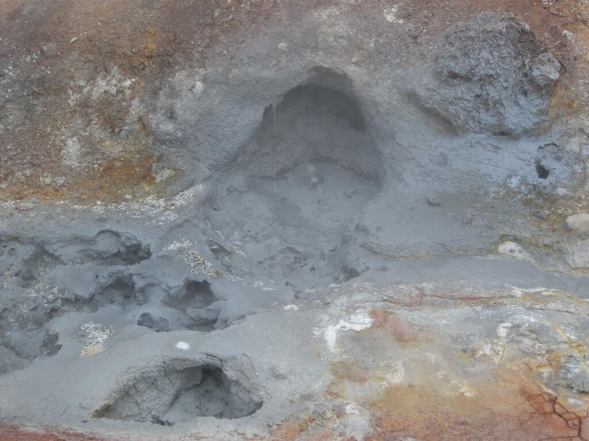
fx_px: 1259
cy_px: 220
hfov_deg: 26.3
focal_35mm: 74
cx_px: 294
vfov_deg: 19.9
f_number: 3.9
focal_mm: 15.7
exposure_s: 1/31.5
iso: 100
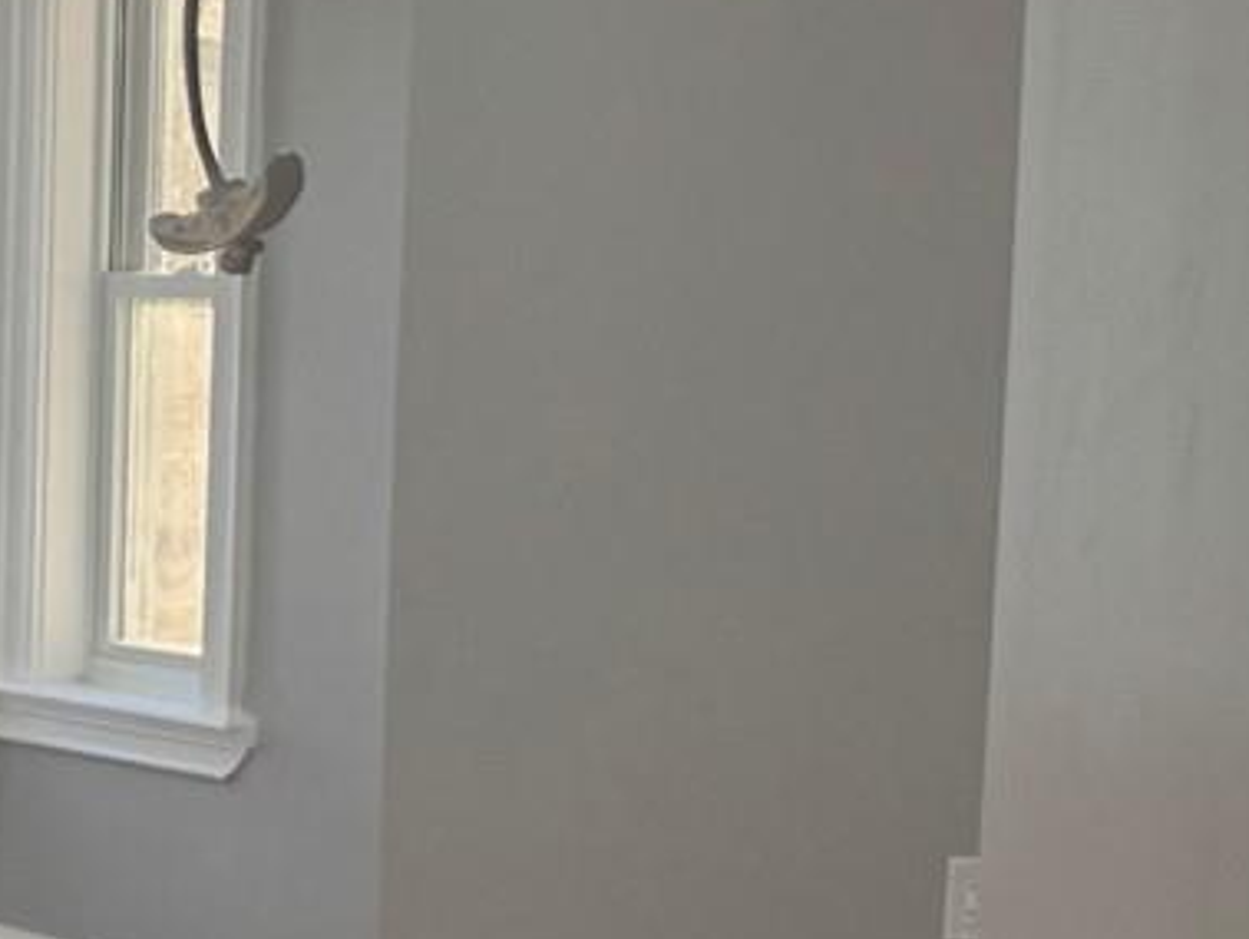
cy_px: 853
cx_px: -1979
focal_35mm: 130
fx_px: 4694
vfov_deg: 11.3
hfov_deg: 11.7
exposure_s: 1/151
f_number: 1.78
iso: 64
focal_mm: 6.76
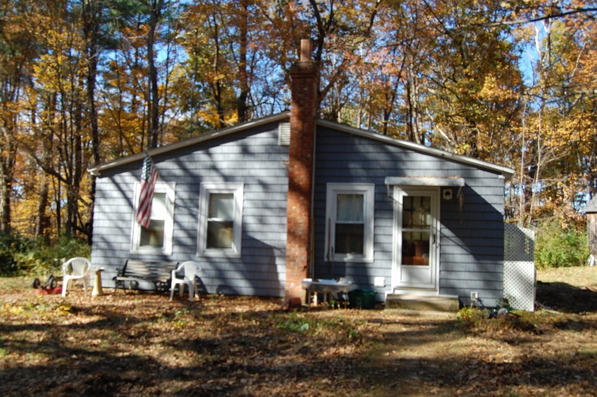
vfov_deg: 39.9
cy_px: 198
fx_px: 547
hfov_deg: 57.3
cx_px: 298
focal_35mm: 33
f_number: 7.1
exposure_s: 1/200
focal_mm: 22
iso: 200
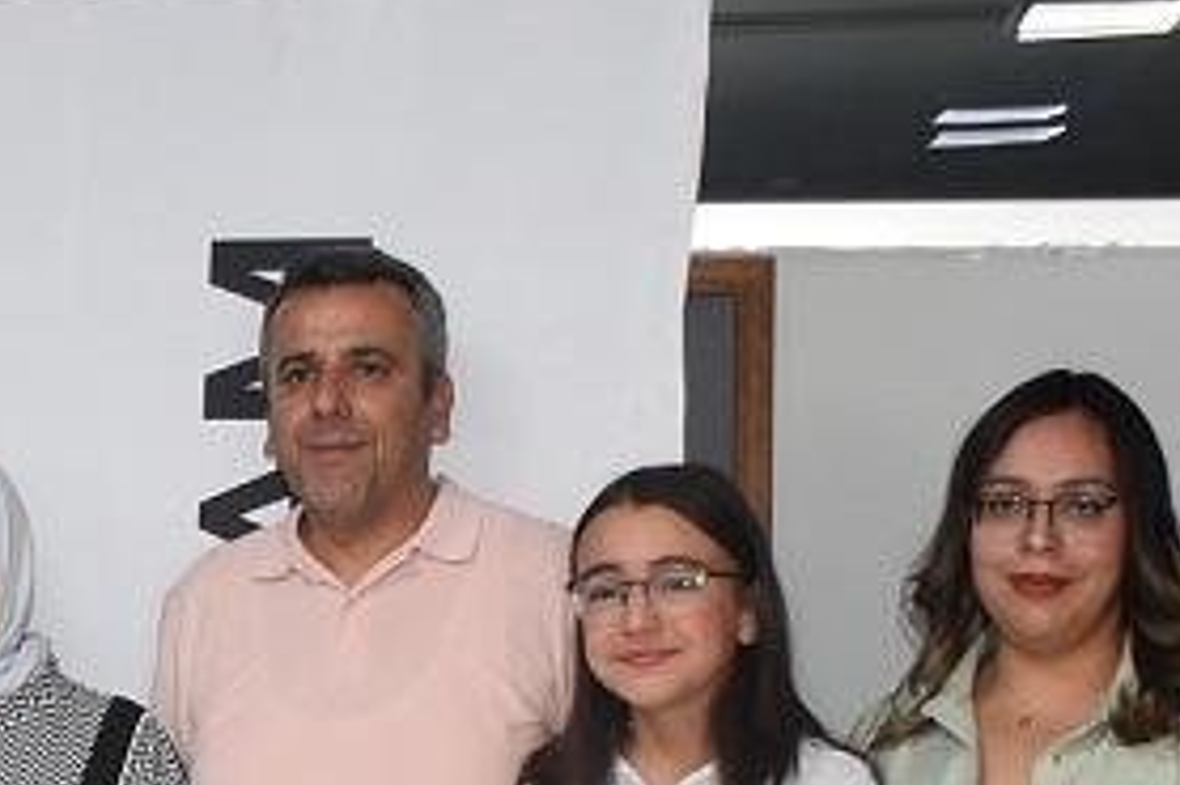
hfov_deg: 14.9
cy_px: 1095
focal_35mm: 134
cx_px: -195
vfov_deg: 10.0
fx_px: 4388
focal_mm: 23
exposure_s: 1/60
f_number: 3.8
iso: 400
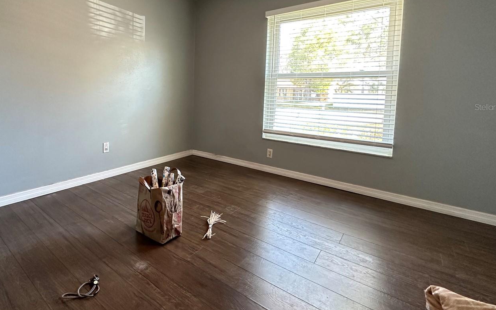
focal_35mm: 19
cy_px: 107
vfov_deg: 60.9
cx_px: 195
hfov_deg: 86.7
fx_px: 257
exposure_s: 1/60
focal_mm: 2.22
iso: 320
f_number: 2.2
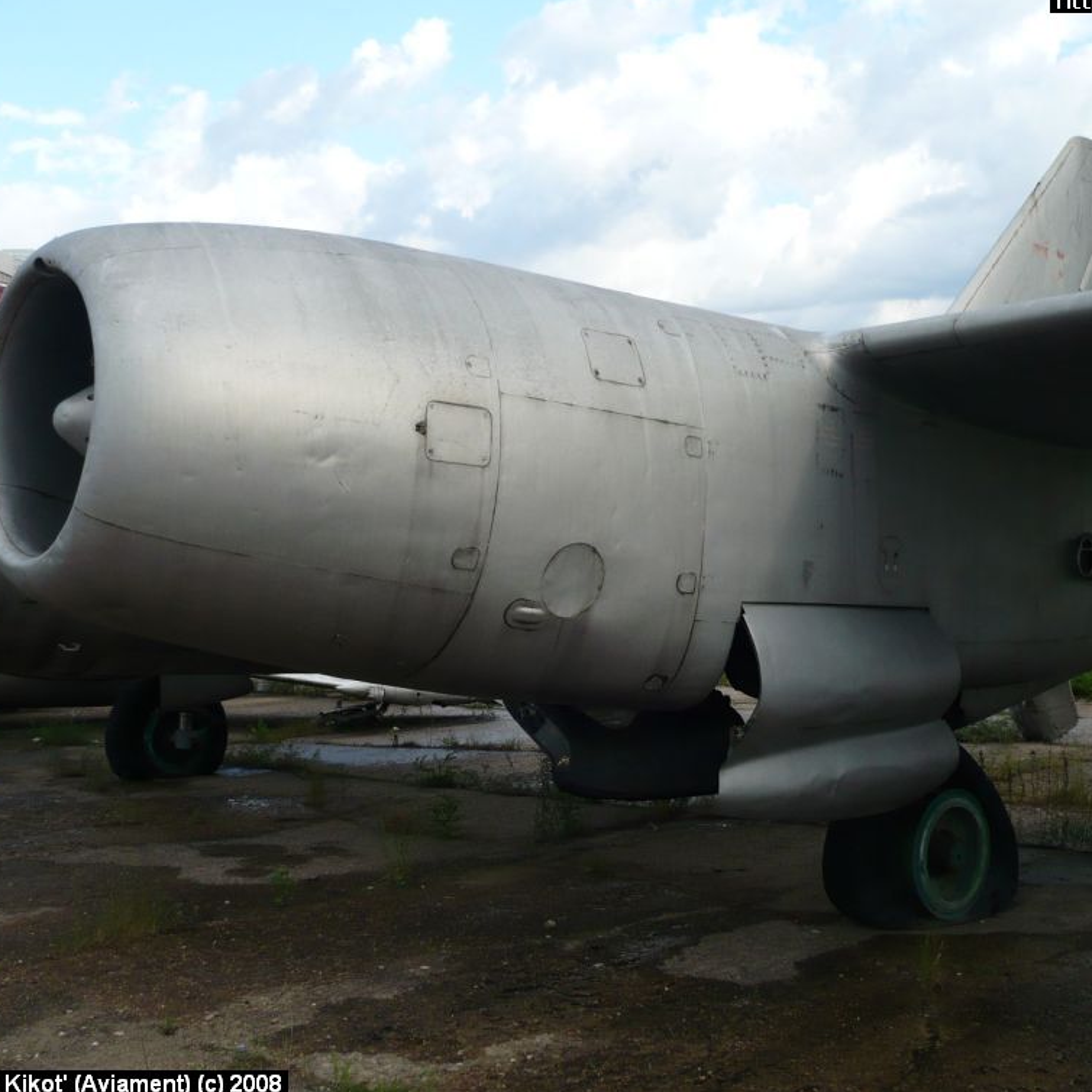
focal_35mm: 42
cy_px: 542
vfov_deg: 40.0
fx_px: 1499
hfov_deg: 40.0
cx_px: 582
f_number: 2.8
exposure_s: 1/500
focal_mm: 5.8
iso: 100
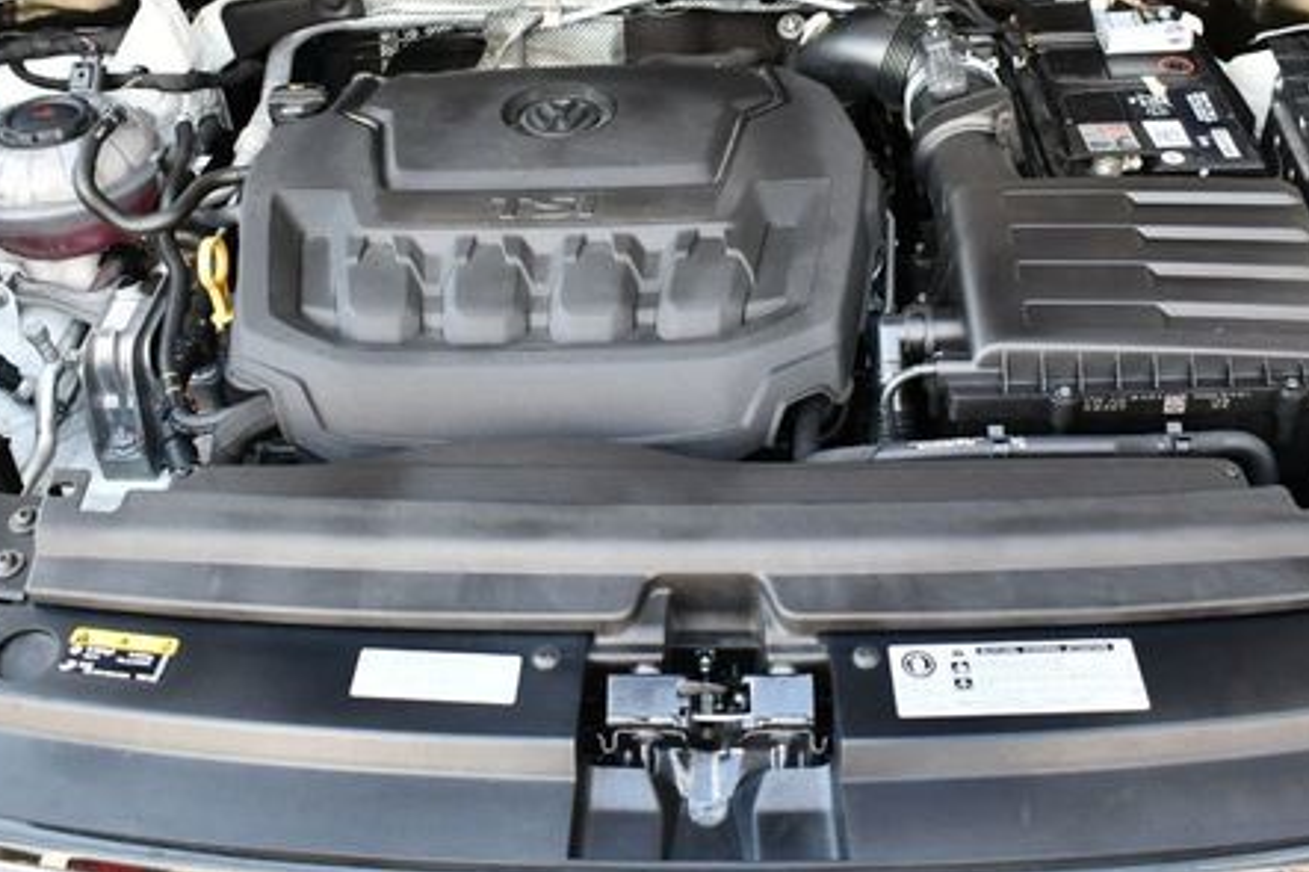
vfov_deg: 33.8
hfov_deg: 49.6
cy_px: 284
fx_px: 1417
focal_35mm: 39
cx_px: 665
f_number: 3.5
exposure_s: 1/250
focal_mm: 18
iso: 640
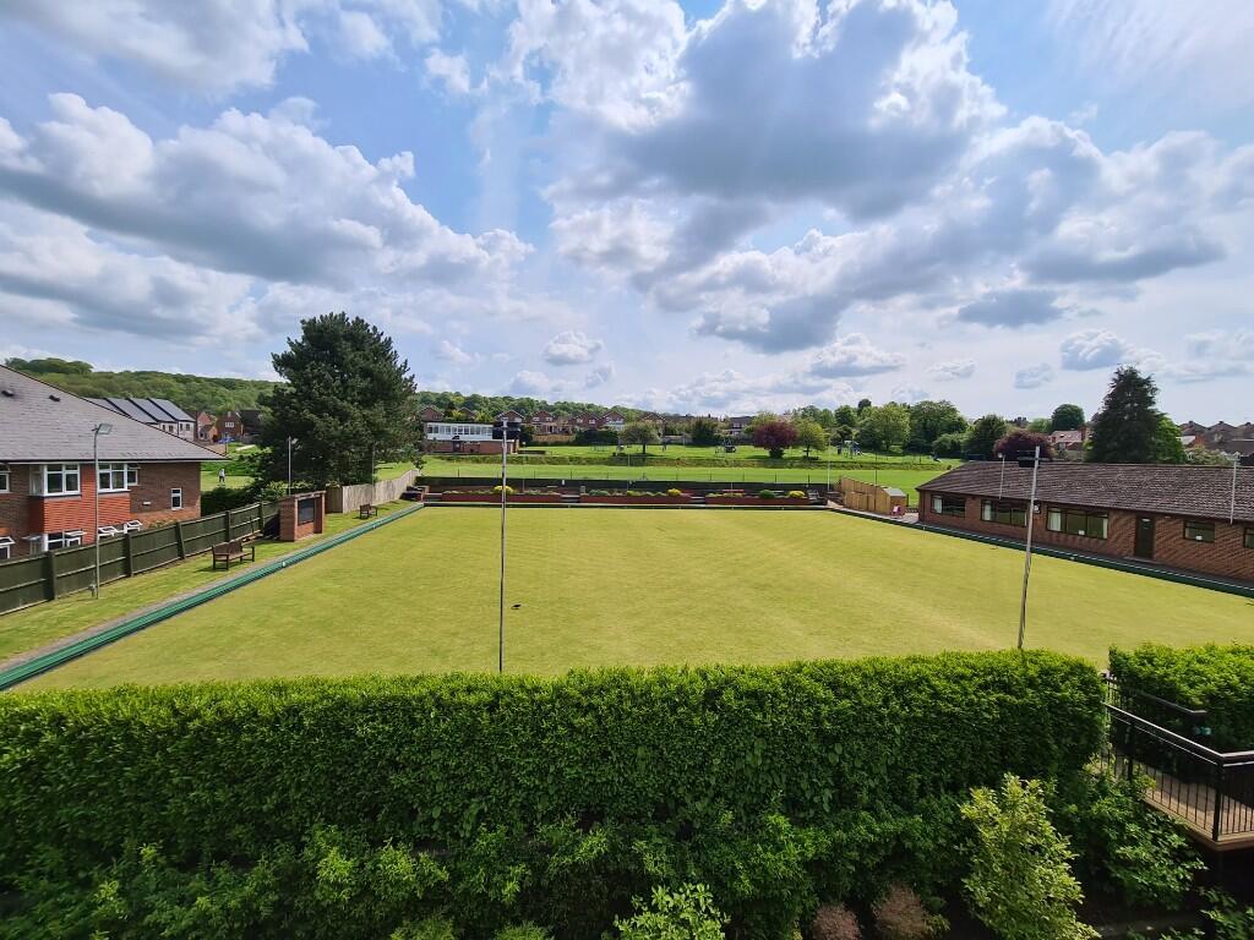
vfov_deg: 89.9
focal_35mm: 13
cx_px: 627
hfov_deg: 106.2
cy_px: 470
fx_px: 471
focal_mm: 2.2
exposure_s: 1/2896
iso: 50
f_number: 2.2
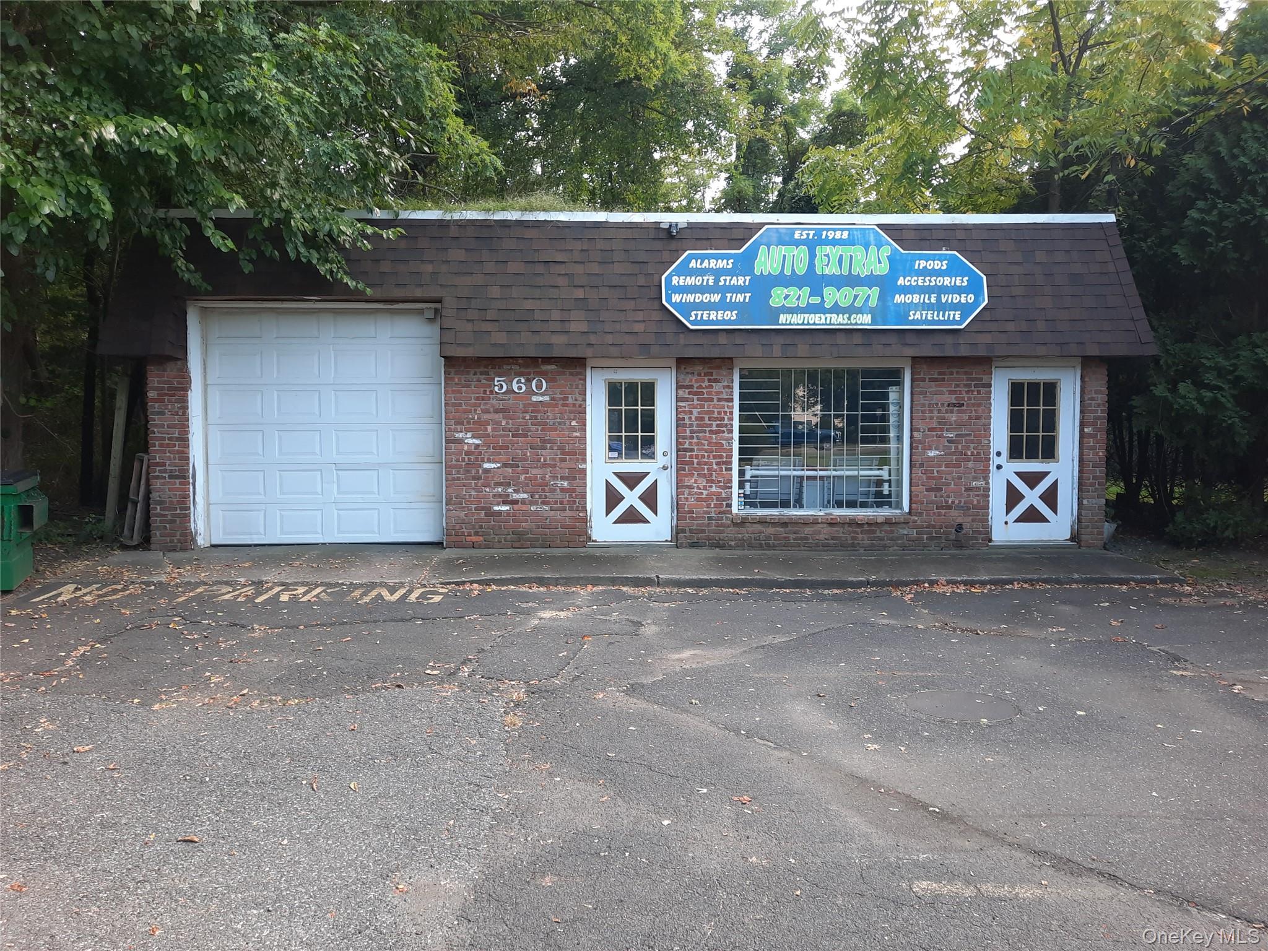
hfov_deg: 69.4
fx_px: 916
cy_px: 476
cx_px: 634
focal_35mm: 25
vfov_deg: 54.9
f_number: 2
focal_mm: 4.6
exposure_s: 1/120
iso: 50
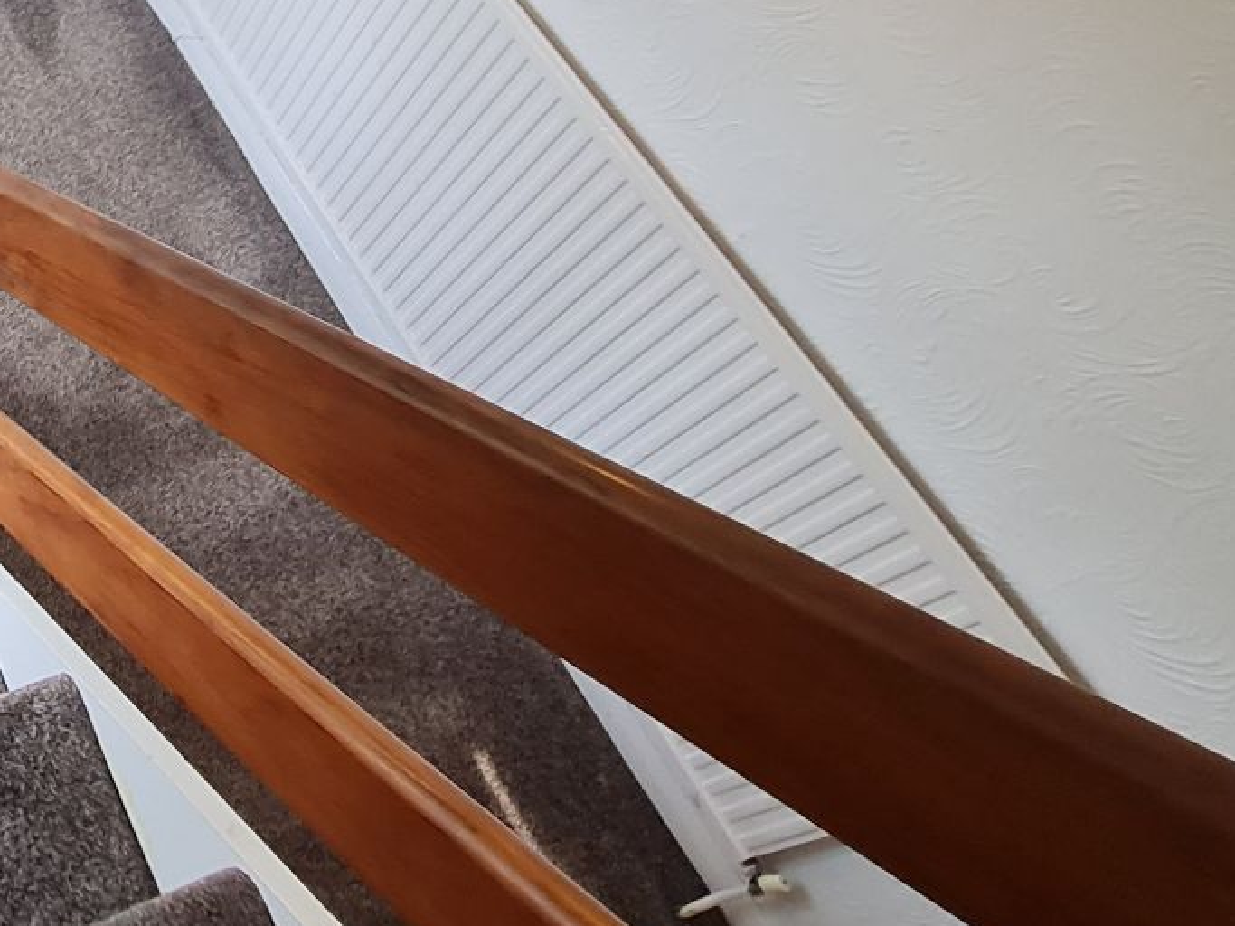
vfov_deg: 33.5
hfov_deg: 38.8
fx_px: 1391
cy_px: -13
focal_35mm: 39
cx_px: -145
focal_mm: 1.74
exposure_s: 1/50
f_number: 2.2
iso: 50
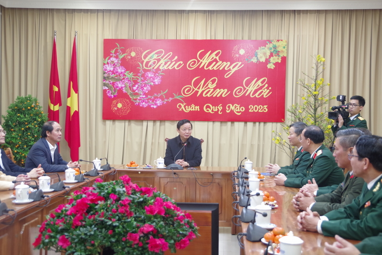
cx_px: 191
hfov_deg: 42.7
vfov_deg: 29.3
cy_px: 128
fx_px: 488
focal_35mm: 46
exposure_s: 1/30
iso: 1600
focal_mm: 31
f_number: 4.5
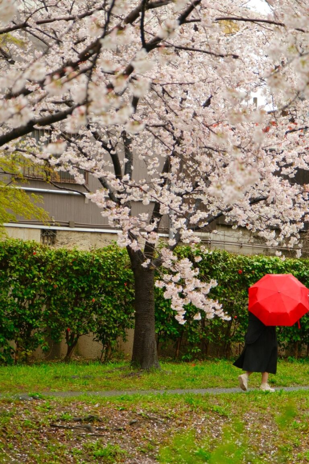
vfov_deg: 22.4
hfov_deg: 15.0
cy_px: 232
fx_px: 1172
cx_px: 154
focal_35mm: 91
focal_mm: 60.8
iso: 400
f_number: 4
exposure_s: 1/125
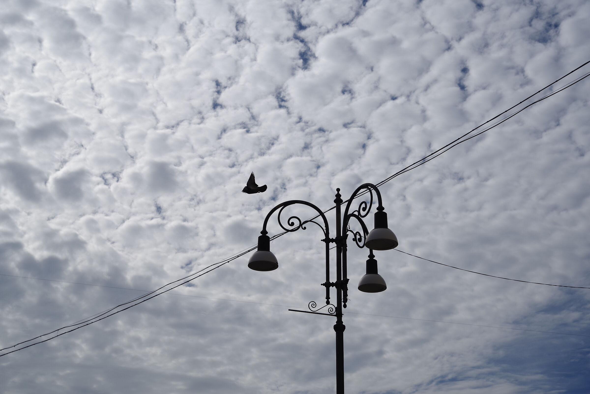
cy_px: 197
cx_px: 295
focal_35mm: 53
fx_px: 869
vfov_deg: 25.5
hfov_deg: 37.5
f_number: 6.3
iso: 100
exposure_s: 1/1250
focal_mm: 53
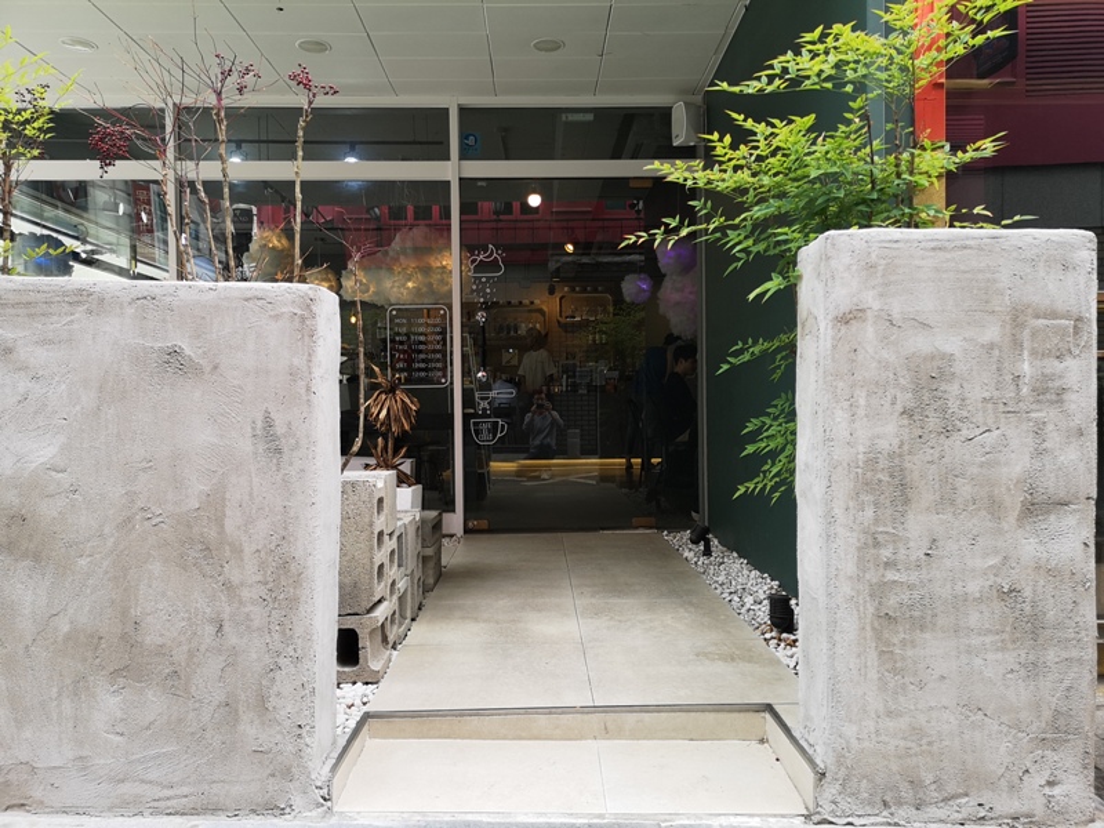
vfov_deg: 51.4
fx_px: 861
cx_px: 552
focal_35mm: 27
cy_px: 414
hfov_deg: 65.3
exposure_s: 1/214
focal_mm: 3.95
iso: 50
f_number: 1.8
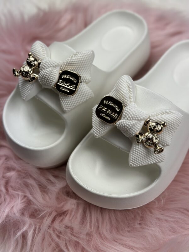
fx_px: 349
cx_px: 94
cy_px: 126
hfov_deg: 30.3
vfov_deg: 39.7
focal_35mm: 48
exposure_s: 1/1815
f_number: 1.78
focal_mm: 6.86
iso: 80
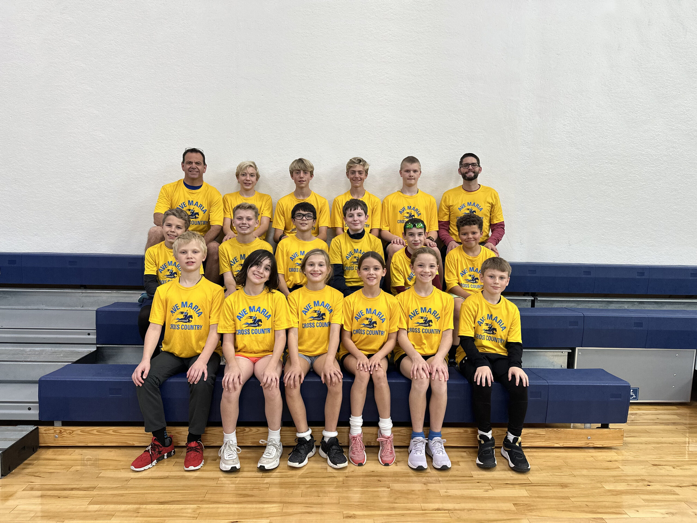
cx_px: 348
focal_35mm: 24
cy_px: 262
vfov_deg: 56.8
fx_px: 483
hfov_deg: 71.6
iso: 200
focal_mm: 6.86
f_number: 1.78
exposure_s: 1/120
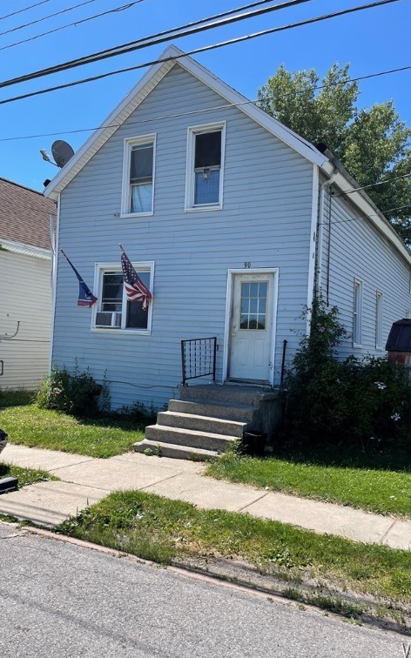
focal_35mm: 28
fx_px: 502
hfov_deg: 44.3
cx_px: 240
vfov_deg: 66.5
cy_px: 330
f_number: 1.6
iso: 32
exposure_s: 1/2288
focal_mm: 5.1
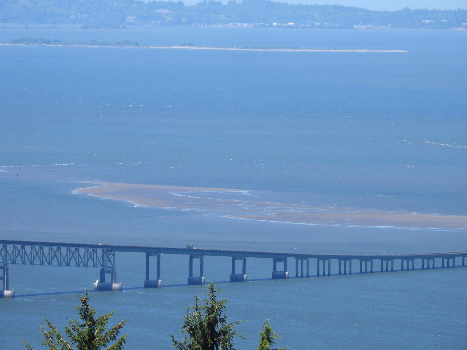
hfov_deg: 4.4
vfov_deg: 3.3
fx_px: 6071
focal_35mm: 450
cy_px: 175
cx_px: 234
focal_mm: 80.3
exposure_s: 1/500
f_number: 5
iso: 100
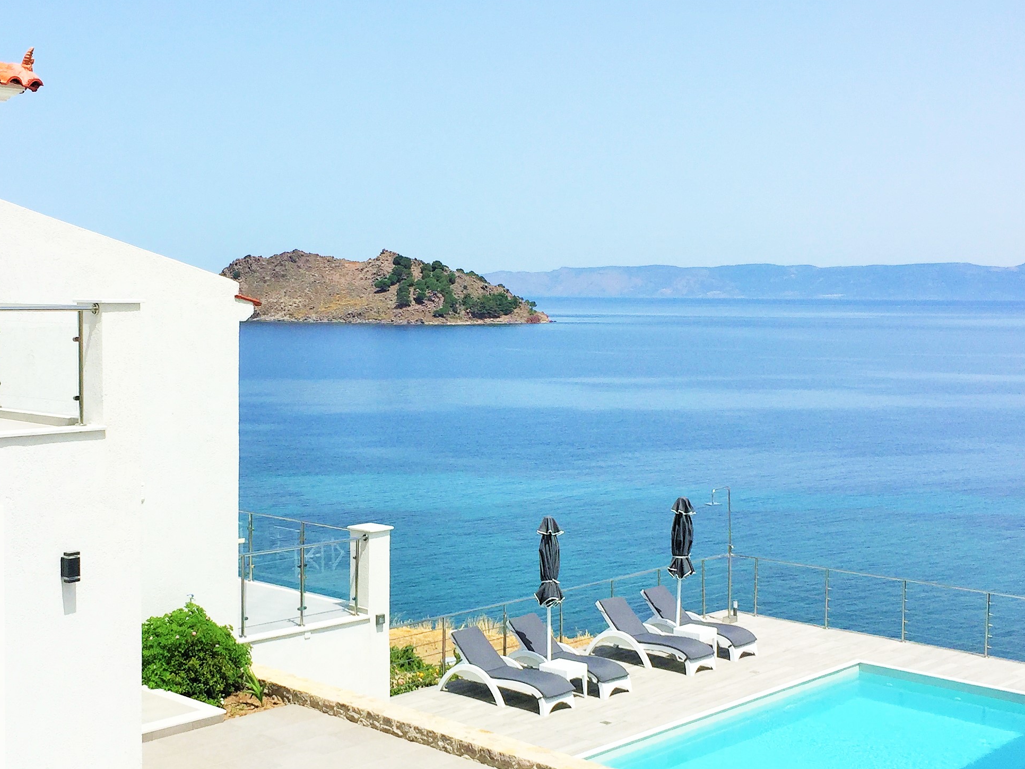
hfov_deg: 38.7
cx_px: 393
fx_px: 1451
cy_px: 438
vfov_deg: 29.6
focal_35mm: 49
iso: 32
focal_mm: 4.15
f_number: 2.2
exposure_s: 1/3968
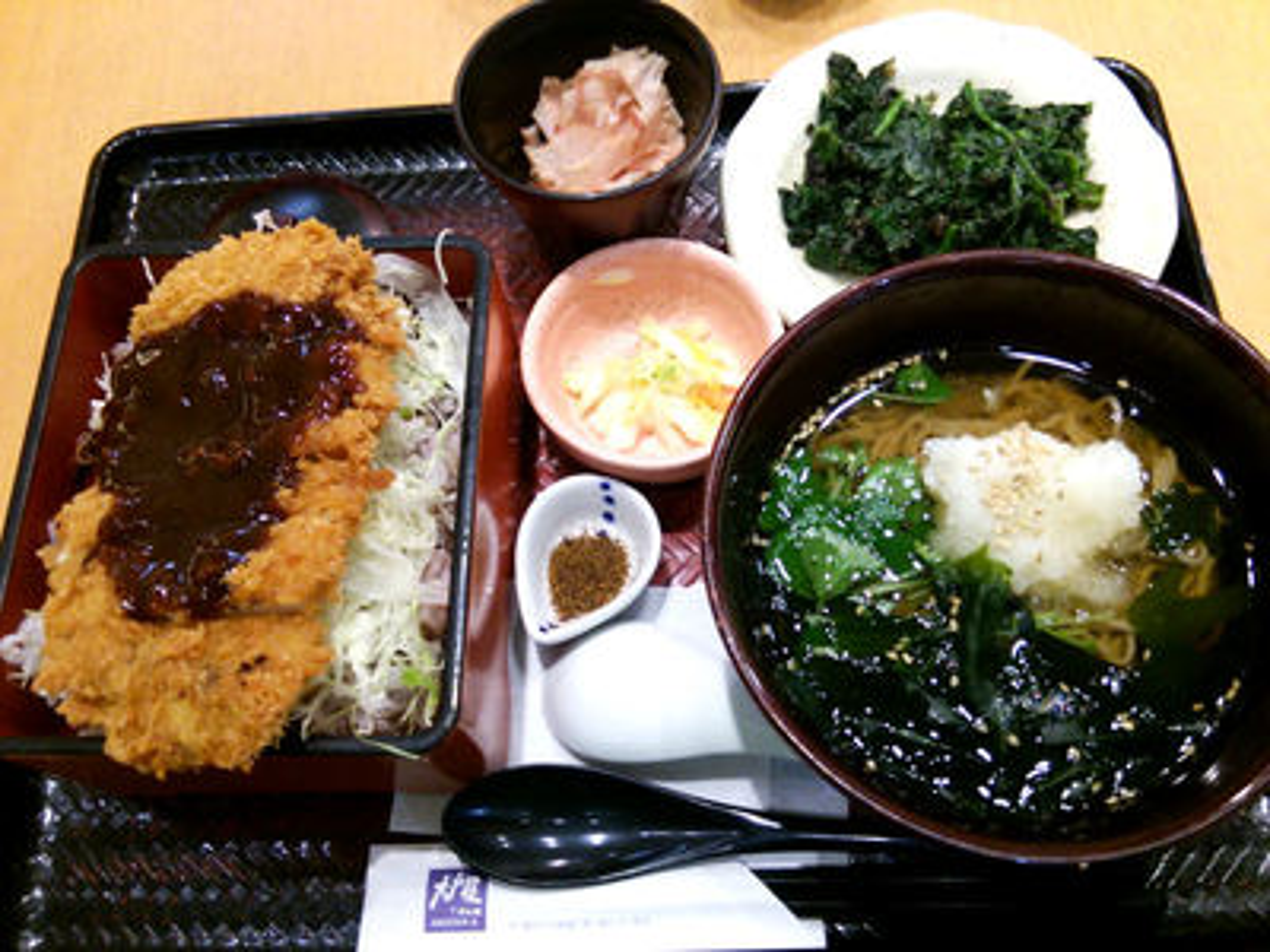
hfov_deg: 60.0
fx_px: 1101
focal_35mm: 30
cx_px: 635
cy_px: 476
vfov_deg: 46.8
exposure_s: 1/44
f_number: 1.94
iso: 125
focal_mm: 4.06
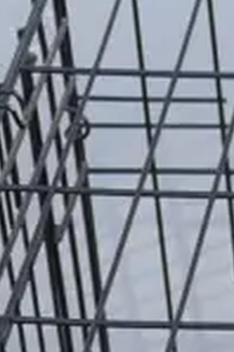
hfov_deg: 3.5
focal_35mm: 373
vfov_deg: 5.4
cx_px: 832
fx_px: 3645
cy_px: 698
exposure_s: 1/125
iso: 200
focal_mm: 26
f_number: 5.6
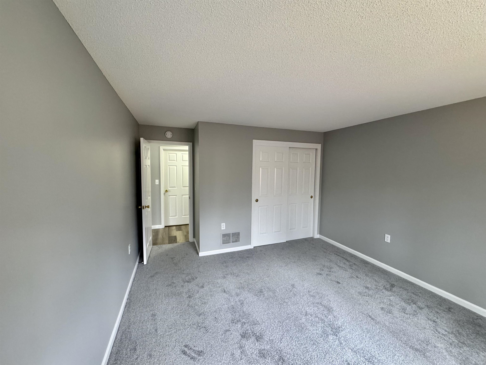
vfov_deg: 85.7
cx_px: 243
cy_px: 182
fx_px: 197
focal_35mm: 14
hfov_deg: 102.1
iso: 320
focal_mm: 2.22
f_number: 2.2
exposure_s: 1/67
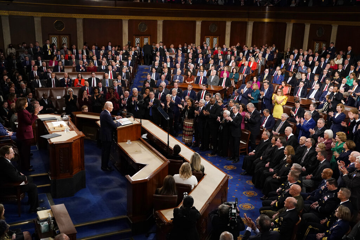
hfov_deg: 46.4
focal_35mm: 42
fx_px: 420
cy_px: 120
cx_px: 180
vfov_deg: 31.9
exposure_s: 1/400
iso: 4000
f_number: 4
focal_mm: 42
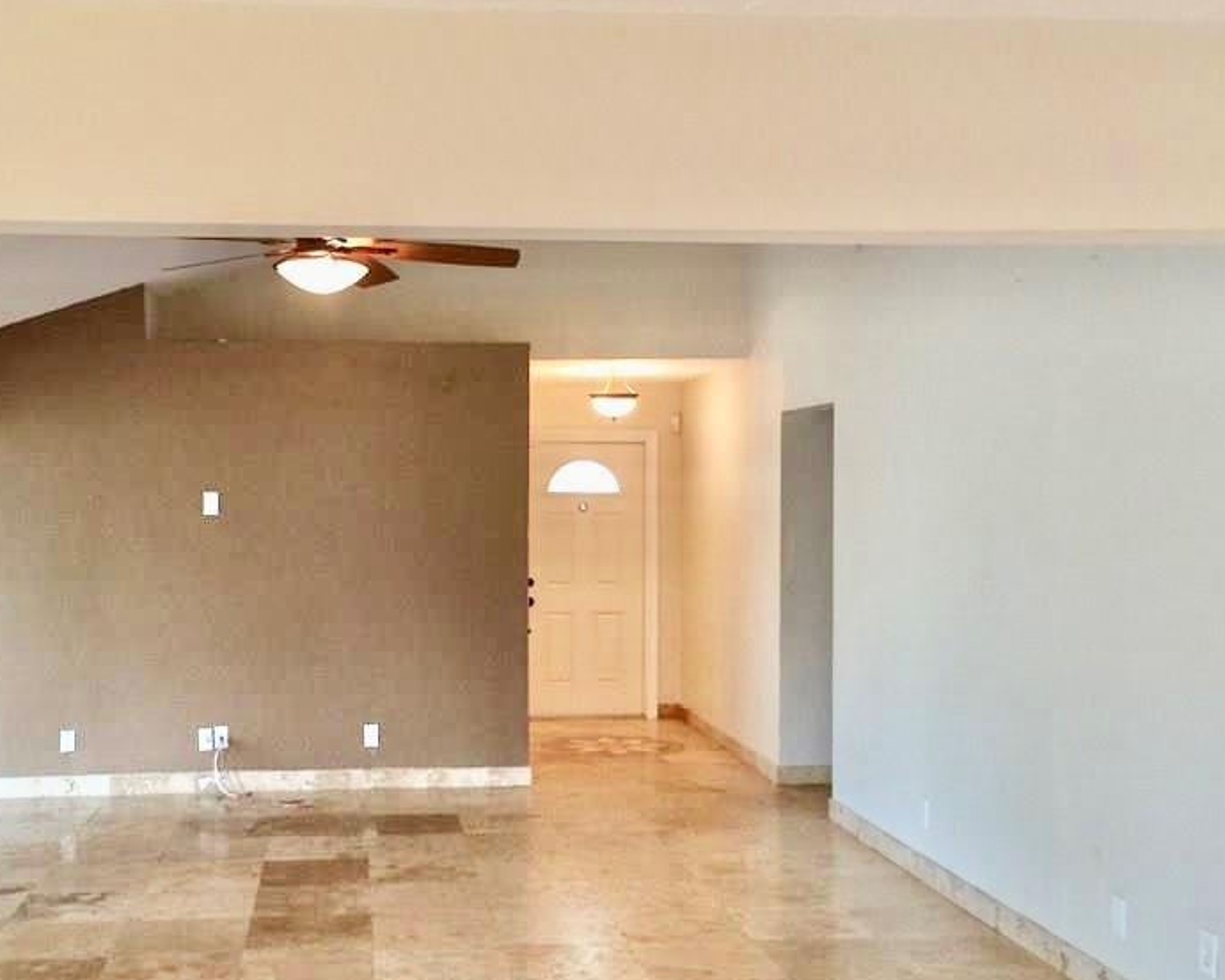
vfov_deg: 35.6
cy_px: 538
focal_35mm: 42
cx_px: 485
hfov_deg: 43.6
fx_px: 1523
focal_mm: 4.15
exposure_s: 1/30
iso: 125
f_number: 2.2
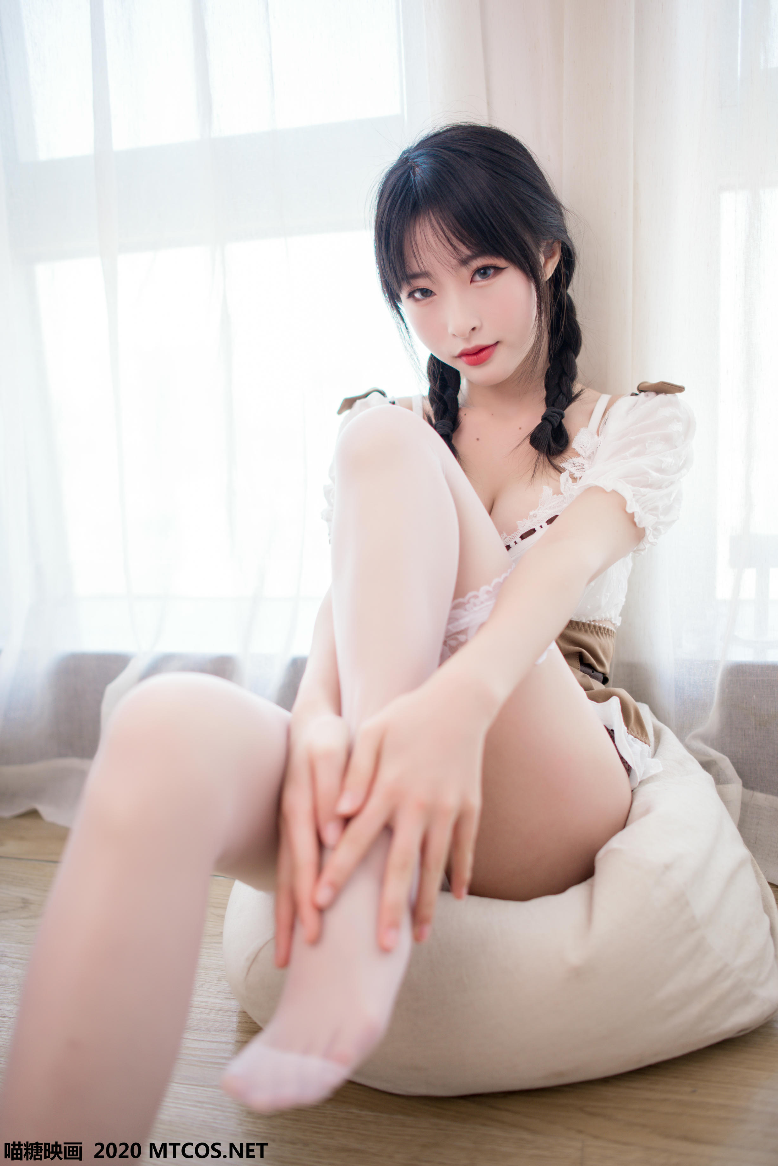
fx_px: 907
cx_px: 389
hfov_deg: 46.4
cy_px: 583
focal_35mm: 28
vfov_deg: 65.5
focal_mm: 28
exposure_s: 1/80
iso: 200
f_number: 2
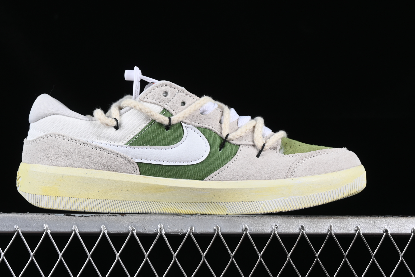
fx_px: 1003
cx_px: 184
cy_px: 118
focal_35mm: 87
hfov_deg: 23.4
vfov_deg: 15.7
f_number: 8
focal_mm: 50
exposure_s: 1/80
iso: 160
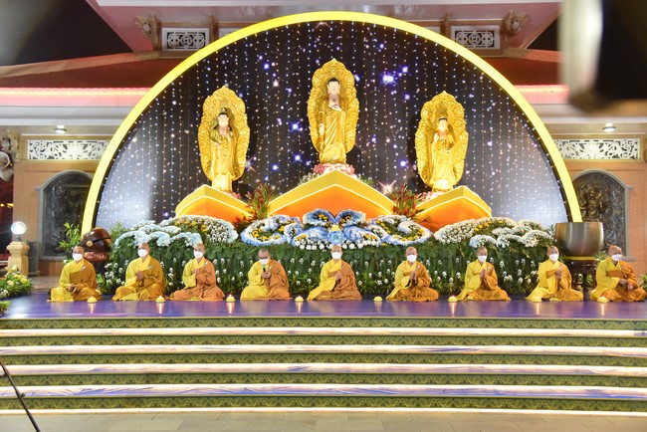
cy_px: 216
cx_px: 324
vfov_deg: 41.2
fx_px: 575
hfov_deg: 58.7
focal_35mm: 32
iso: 4000
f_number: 4
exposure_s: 1/100
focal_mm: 32
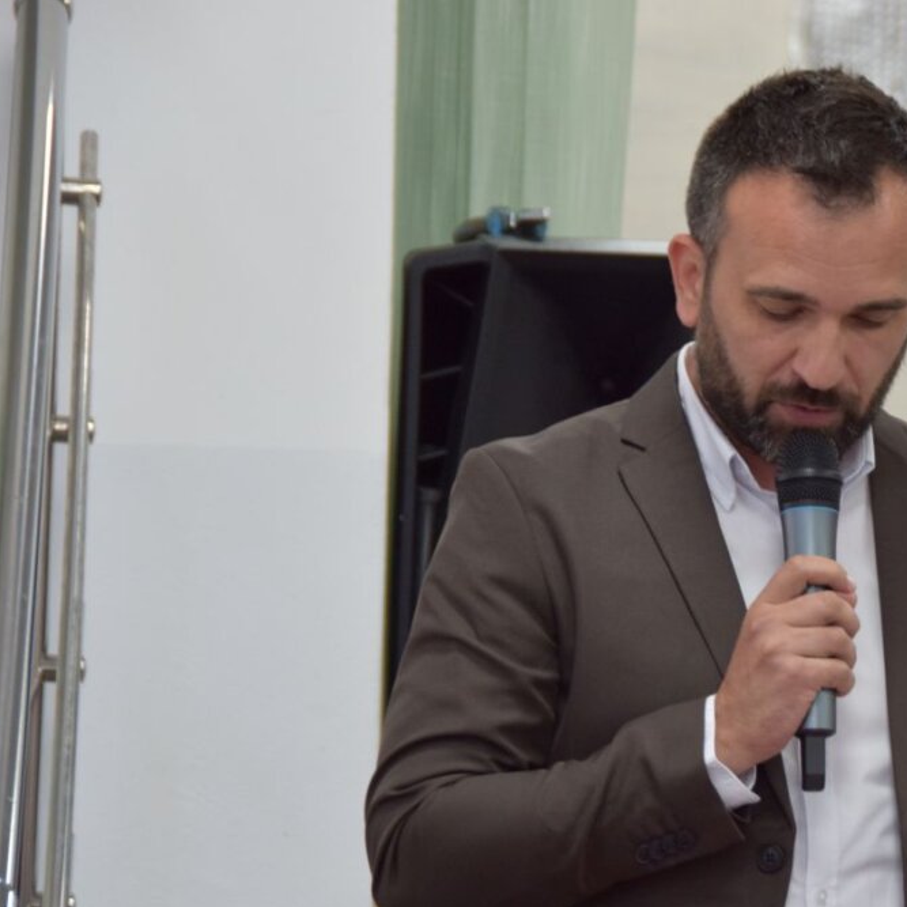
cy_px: 571
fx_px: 6783
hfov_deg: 7.6
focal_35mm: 229
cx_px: 855
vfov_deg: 7.6
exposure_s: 1/60
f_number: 5.3
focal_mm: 95
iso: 800
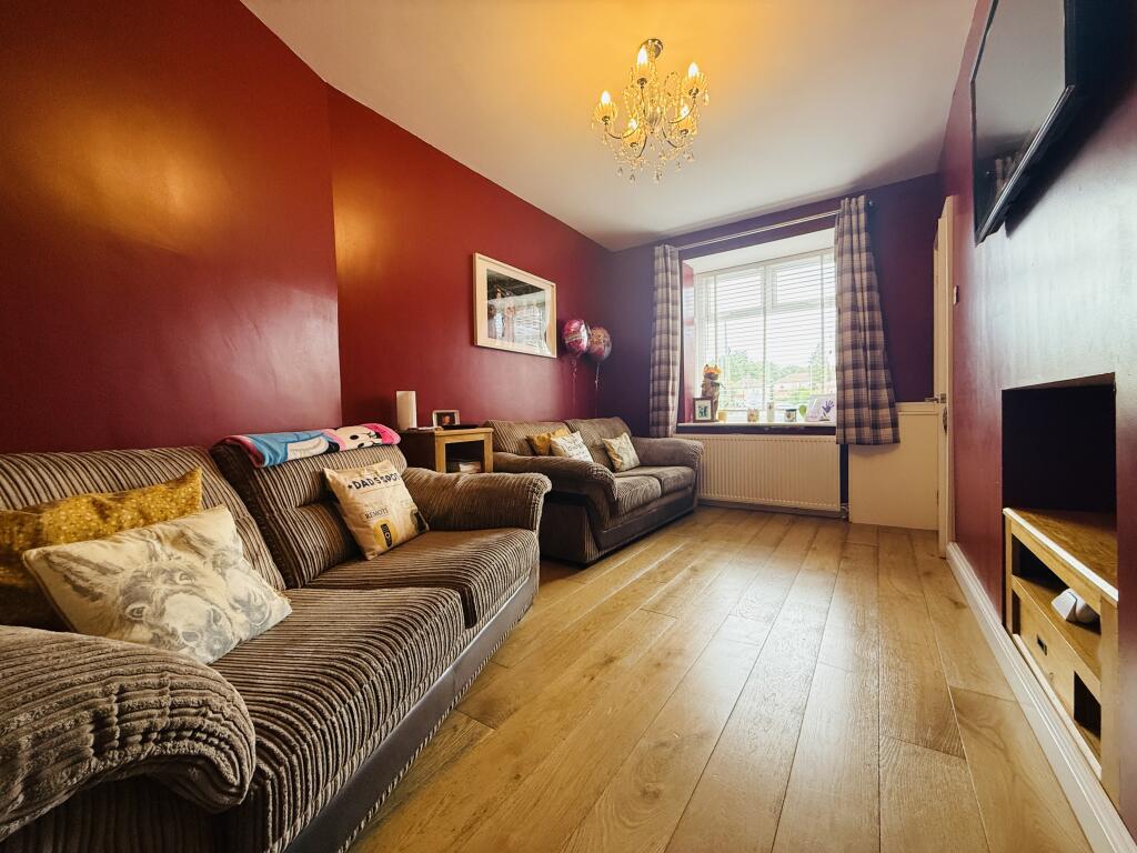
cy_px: 426
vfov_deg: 85.7
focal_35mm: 14
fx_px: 460
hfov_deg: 102.1
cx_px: 568
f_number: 2.2
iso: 500
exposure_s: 1/100
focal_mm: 2.22
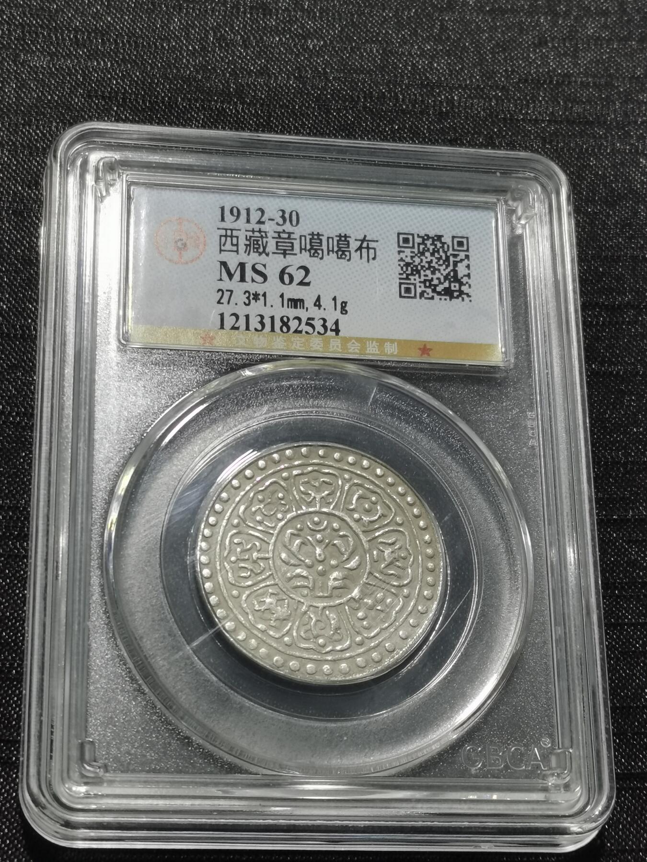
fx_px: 1819
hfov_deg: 20.2
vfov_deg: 26.7
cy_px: 431
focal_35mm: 73
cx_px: 324
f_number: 1.8
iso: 80
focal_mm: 5.58
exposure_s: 1/100
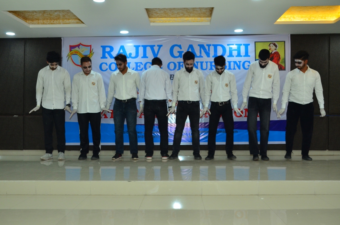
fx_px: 353
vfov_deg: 35.3
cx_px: 170
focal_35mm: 38
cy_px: 112
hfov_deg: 51.4
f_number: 5.6
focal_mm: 25
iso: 1000
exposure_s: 1/125
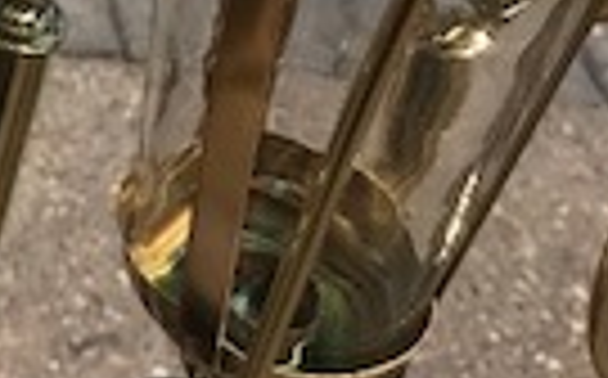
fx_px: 2333
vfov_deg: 8.1
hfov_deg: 12.3
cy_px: -688
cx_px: -775
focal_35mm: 141
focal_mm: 3.99
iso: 20
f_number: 1.8
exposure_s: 1/2457
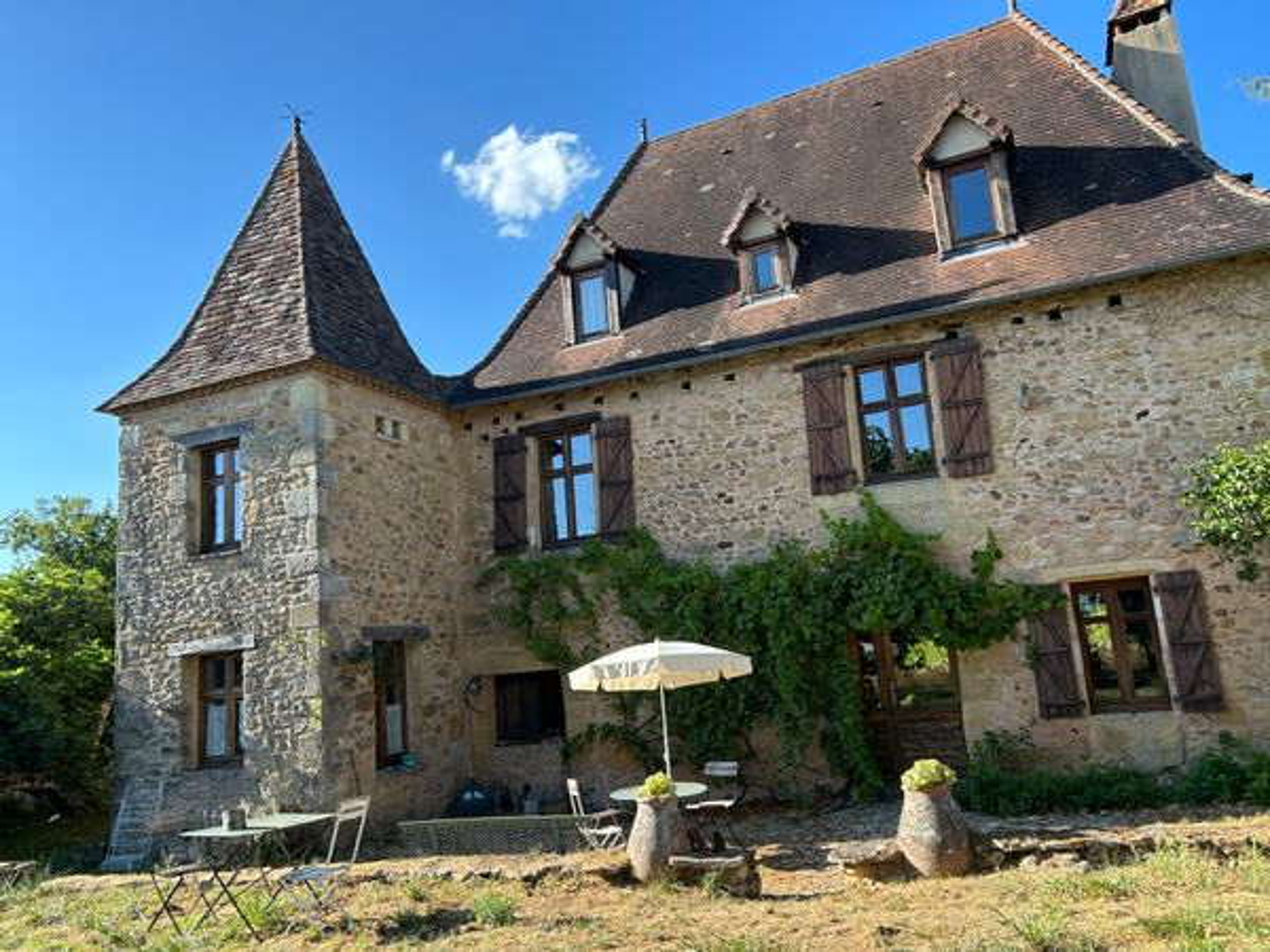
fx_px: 954
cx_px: 635
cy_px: 476
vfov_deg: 53.1
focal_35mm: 26
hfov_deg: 67.3
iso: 50
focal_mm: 5.7
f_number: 1.5
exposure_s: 1/1171
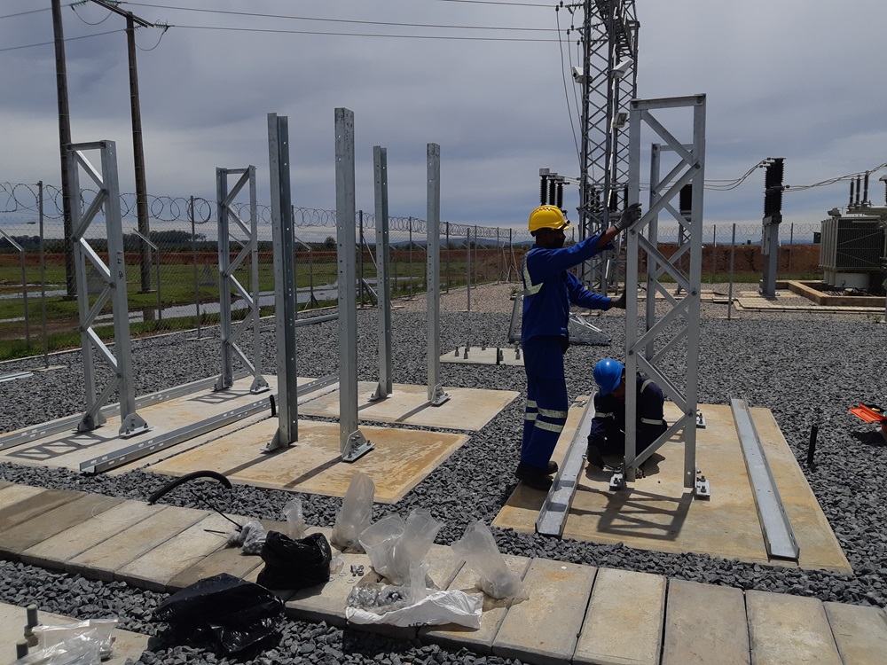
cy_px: 332
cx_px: 444
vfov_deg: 53.1
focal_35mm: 26
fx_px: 666
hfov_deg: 67.3
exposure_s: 1/7463
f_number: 1.7
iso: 40
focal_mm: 3.93
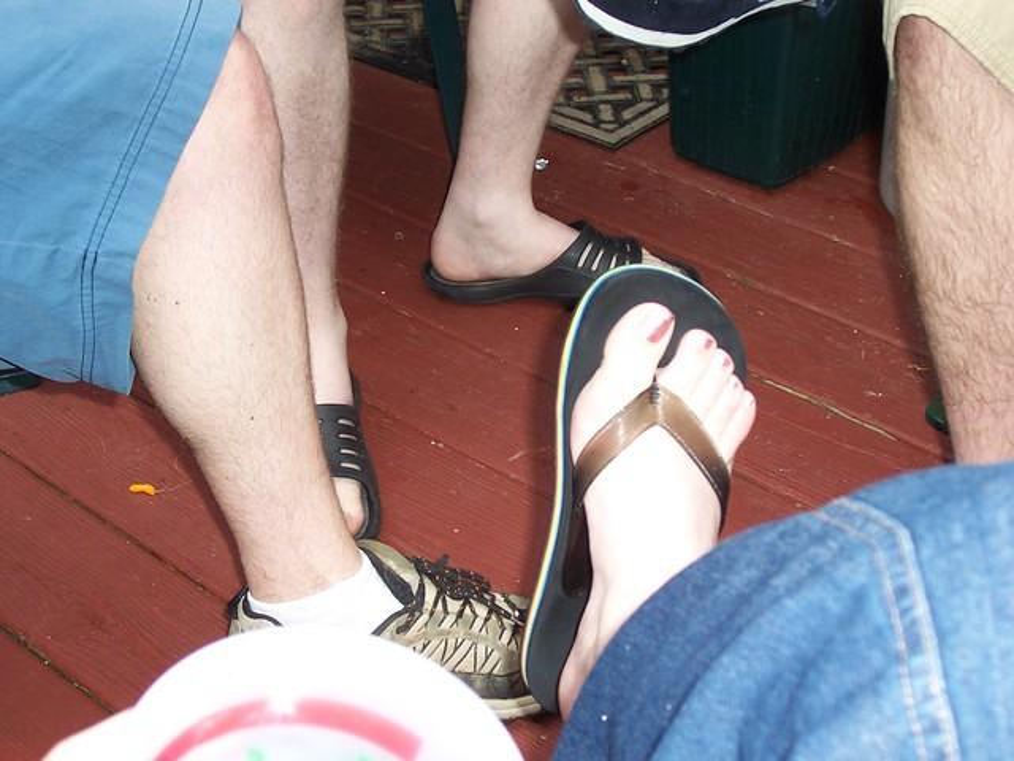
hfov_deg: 33.8
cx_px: 507
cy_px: 380
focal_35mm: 57
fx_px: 1670
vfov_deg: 25.7
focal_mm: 8.6
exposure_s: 1/60
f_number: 3.4
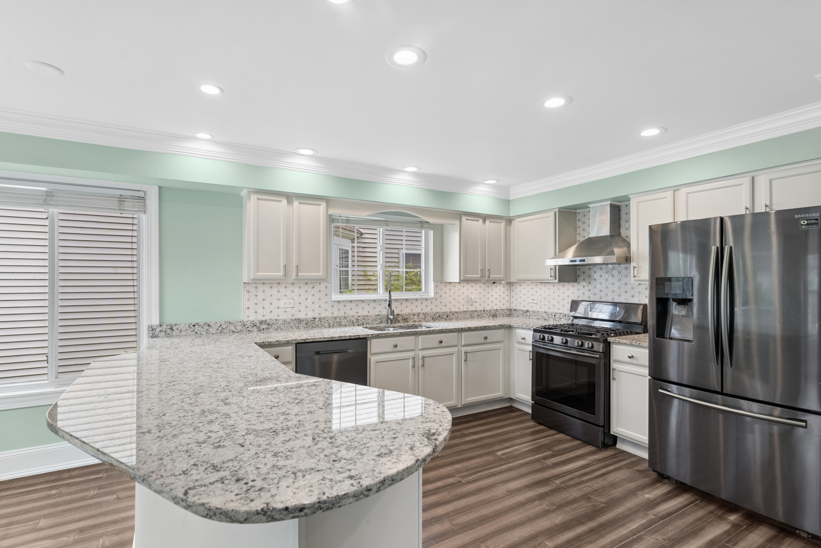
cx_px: 410
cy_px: 274
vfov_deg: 70.5
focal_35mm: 17
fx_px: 388
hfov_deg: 93.3
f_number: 8
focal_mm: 17
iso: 200
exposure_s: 1/40
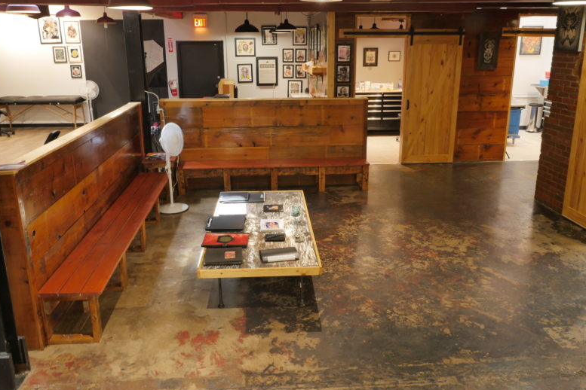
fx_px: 488
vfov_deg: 43.6
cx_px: 290
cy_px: 180
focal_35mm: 30
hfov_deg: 61.9
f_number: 7.1
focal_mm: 14
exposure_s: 1/3.2
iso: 200
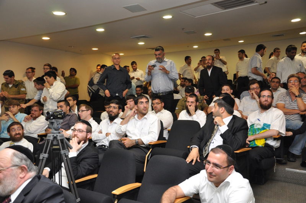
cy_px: 102
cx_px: 153
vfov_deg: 39.9
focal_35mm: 33
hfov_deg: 57.3
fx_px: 280
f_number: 4
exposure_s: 1/60
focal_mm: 22
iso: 720
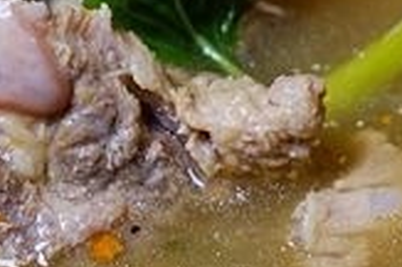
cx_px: 165
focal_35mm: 132
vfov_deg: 10.3
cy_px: 66
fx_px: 1471
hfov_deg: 15.6
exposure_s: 1/50
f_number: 2.8
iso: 125
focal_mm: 12.06
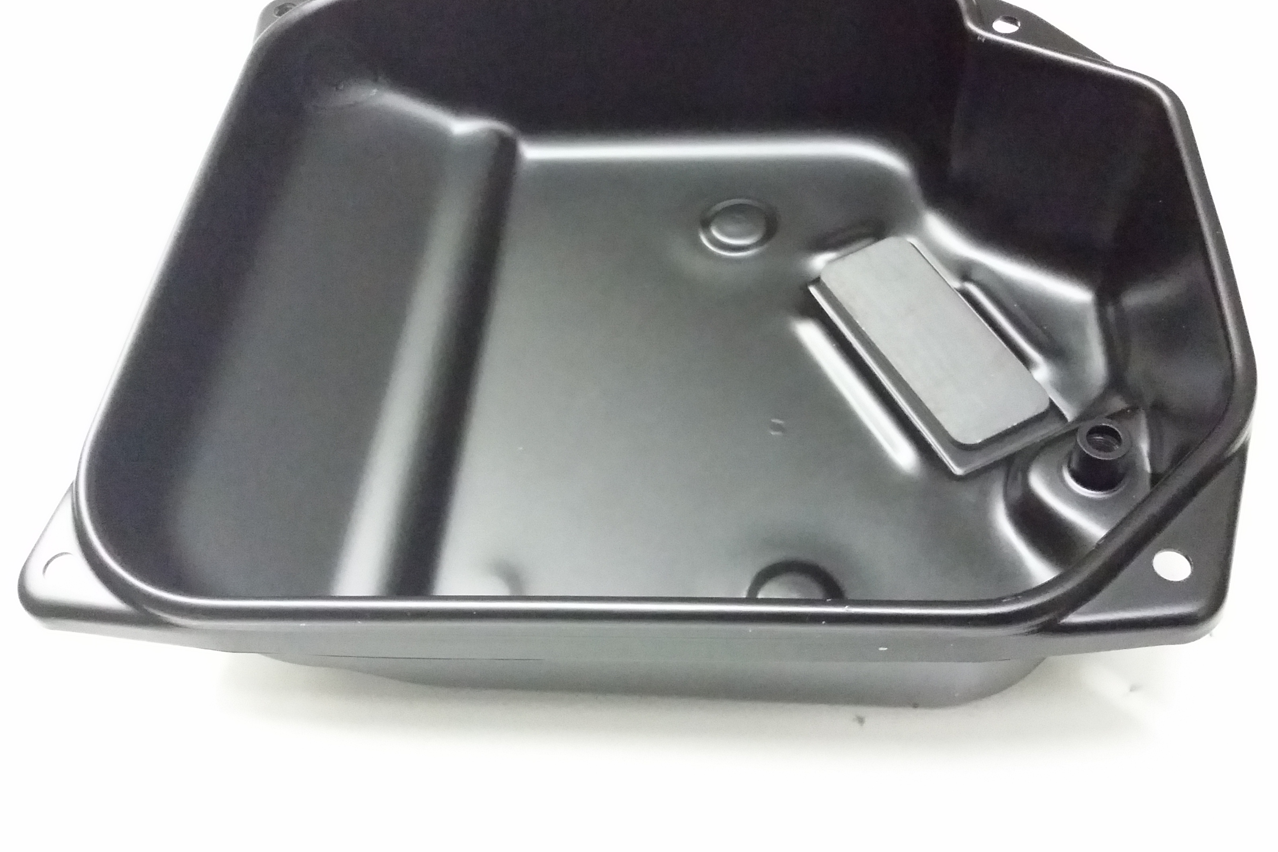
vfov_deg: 38.8
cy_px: 386
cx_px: 648
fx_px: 1207
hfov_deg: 55.8
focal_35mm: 34
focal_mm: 3.4
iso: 1000
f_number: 2.4
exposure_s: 1/15
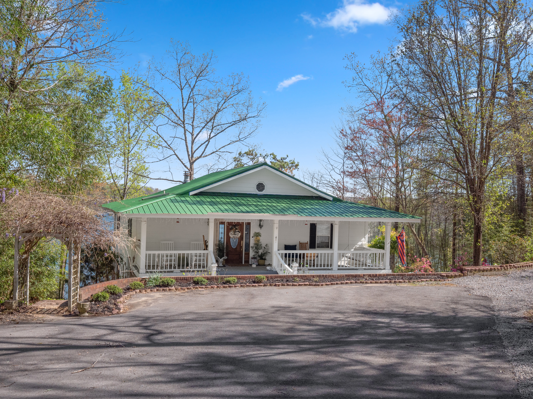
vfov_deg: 39.7
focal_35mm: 36
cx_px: 266
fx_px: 554
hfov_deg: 51.4
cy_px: 200
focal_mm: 18
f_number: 5.6
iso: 400
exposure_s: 1/1600
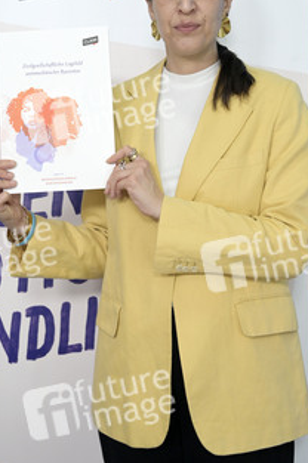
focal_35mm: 64
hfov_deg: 21.2
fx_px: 823
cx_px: 142
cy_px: 183
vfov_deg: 31.4
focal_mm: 50
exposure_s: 1/1600
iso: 4000
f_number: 4
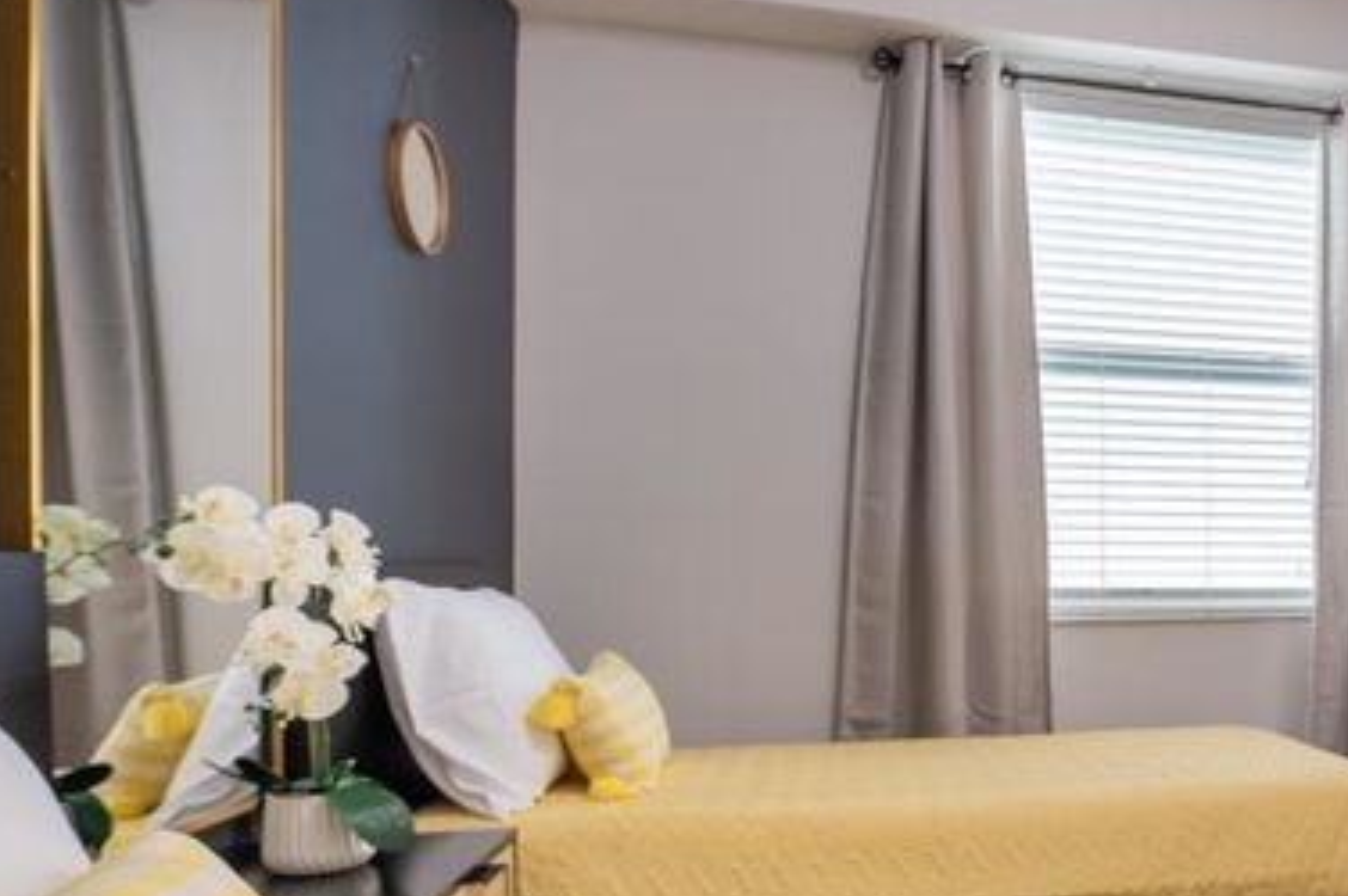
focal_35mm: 30
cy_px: 557
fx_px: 1122
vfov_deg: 43.2
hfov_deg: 55.4
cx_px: 1163
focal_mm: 16
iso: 500
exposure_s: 1/25
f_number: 8
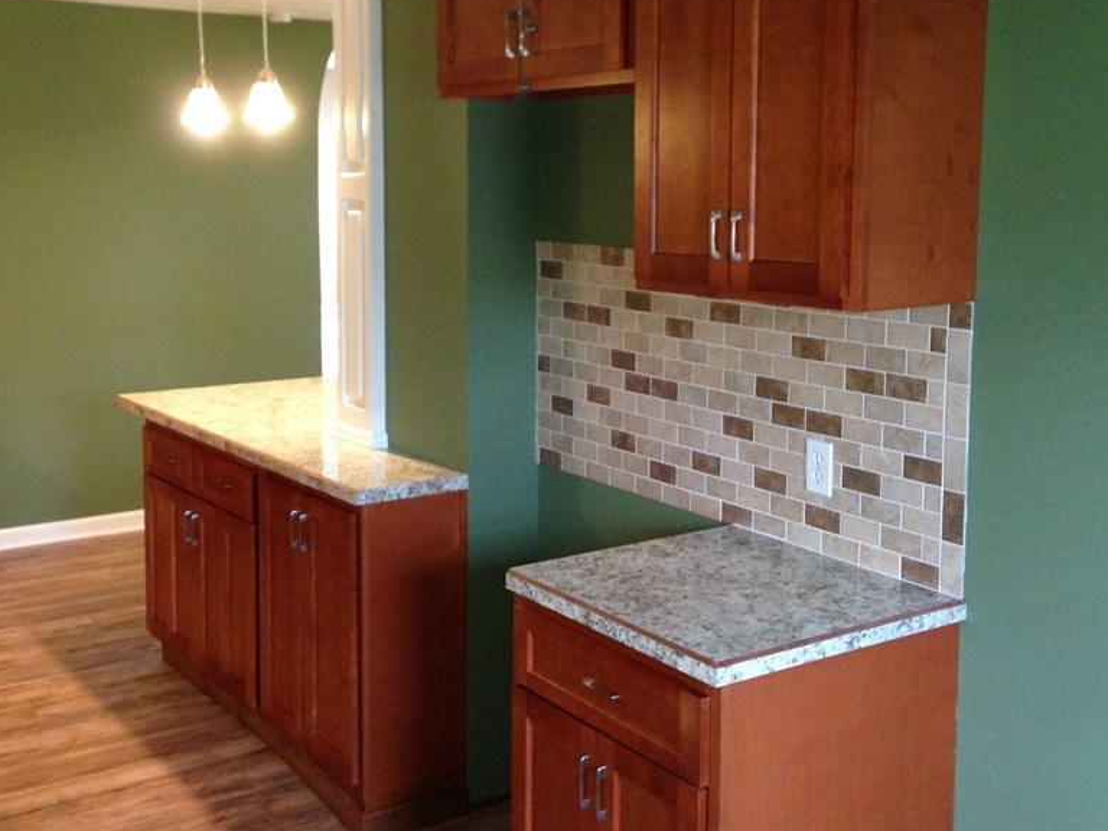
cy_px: 349
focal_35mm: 44
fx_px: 1408
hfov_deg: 42.9
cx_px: 527
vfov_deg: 32.8
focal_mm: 4.12
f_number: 2.4
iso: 250
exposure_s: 1/20
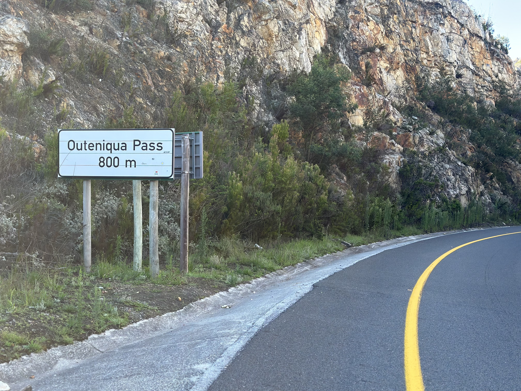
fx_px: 722
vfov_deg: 30.3
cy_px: 196
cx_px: 260
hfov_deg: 39.7
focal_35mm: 48
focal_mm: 6.86
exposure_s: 1/307
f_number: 1.78
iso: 80
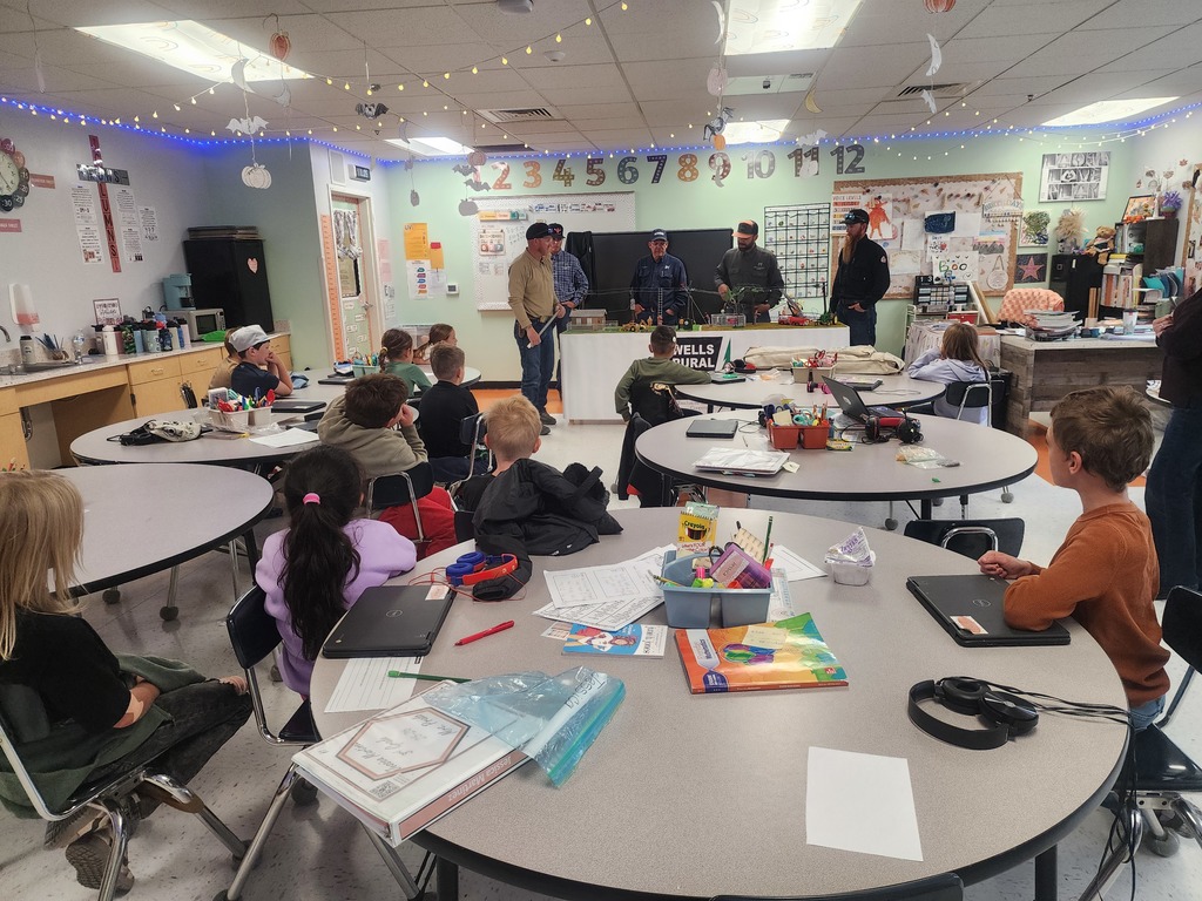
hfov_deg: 73.9
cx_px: 601
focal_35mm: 23
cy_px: 450
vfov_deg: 58.9
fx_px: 799
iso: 200
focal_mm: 6.4
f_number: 1.8
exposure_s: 1/120
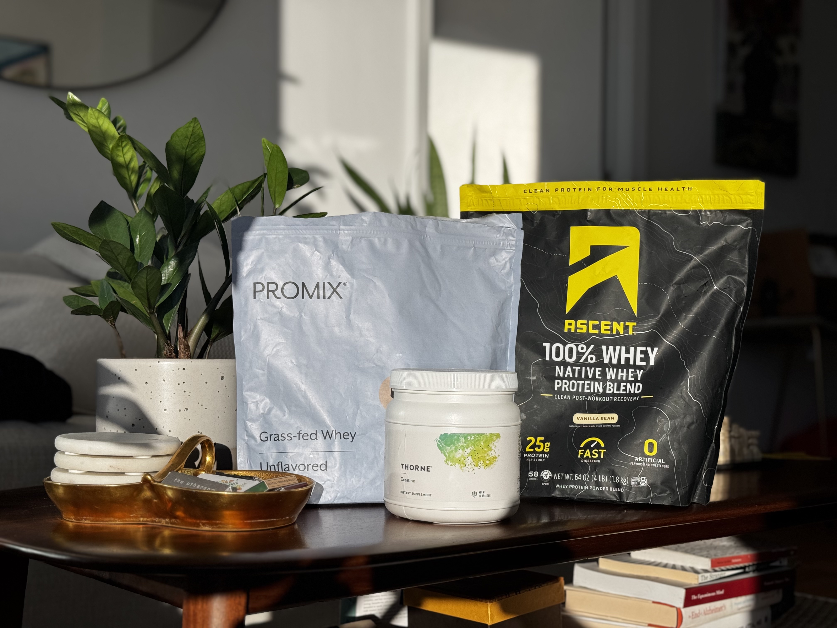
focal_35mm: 48
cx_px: 418
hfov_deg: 39.7
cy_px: 314
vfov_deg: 30.3
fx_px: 1161
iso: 64
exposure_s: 1/4310
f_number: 1.78
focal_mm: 6.76
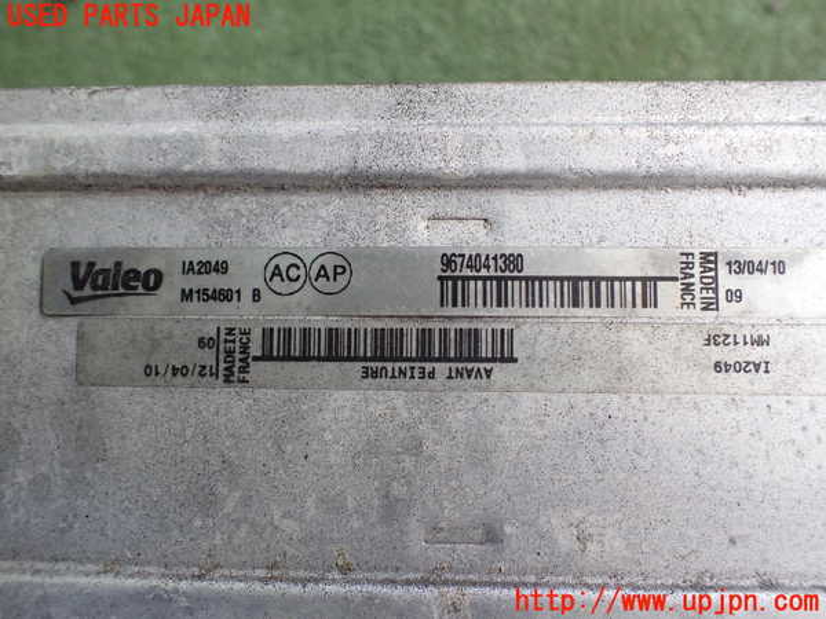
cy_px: 310
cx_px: 413
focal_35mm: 30
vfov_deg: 46.8
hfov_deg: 60.0
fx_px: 716
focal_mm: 5.4
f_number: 2.3
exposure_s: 1/125
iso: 400
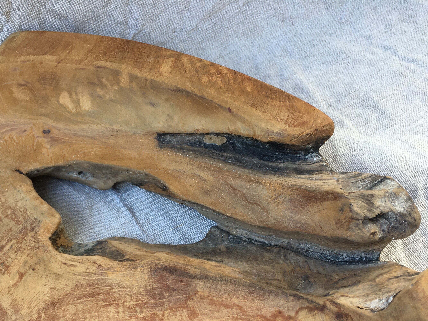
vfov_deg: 32.2
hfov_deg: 42.9
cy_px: 243
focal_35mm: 44
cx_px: 208
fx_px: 544
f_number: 2.2
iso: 32
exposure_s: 1/50
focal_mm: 4.15
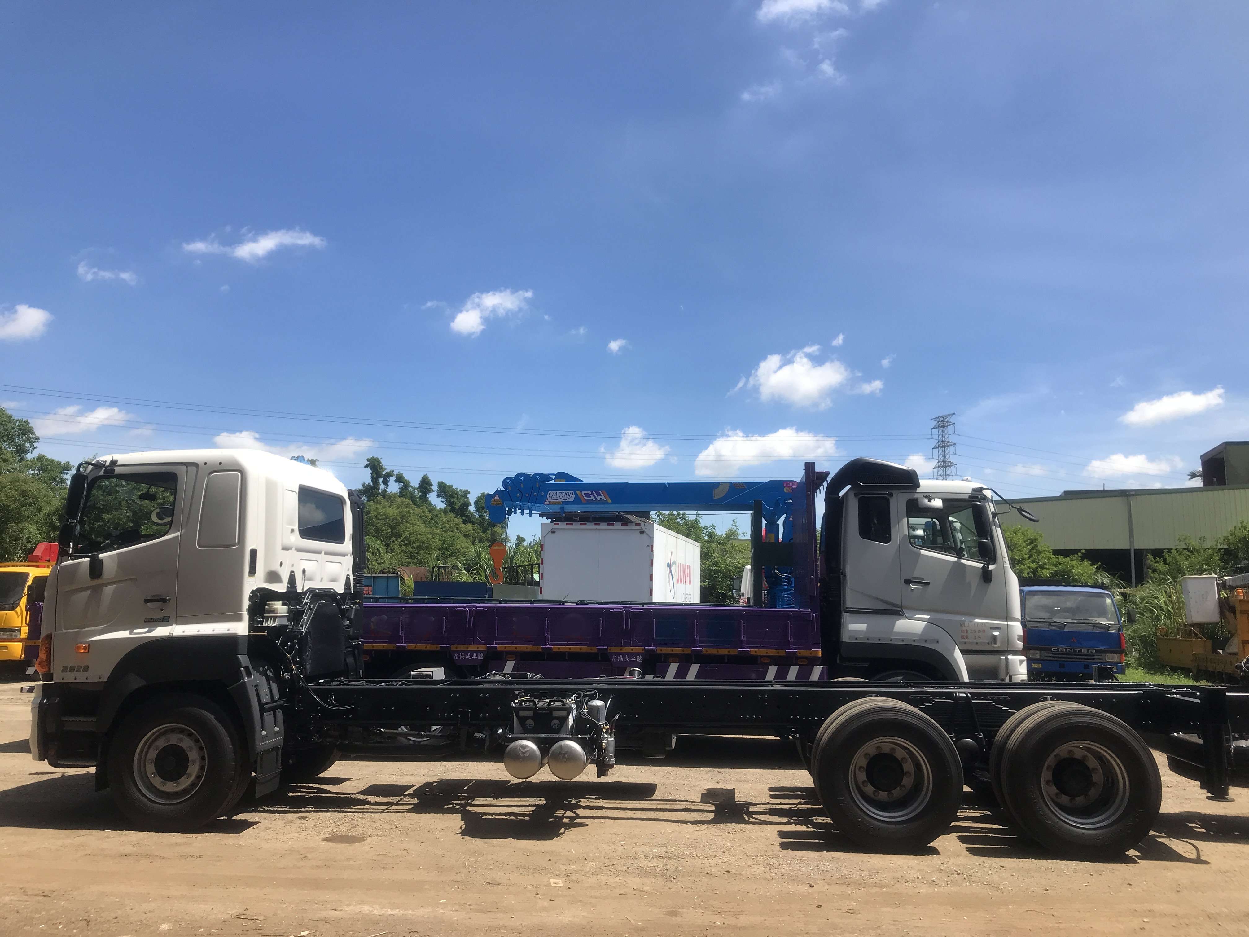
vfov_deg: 49.7
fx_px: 1010
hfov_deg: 63.4
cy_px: 468
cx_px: 624
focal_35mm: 28
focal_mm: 3.99
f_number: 1.8
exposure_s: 1/2283
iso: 20
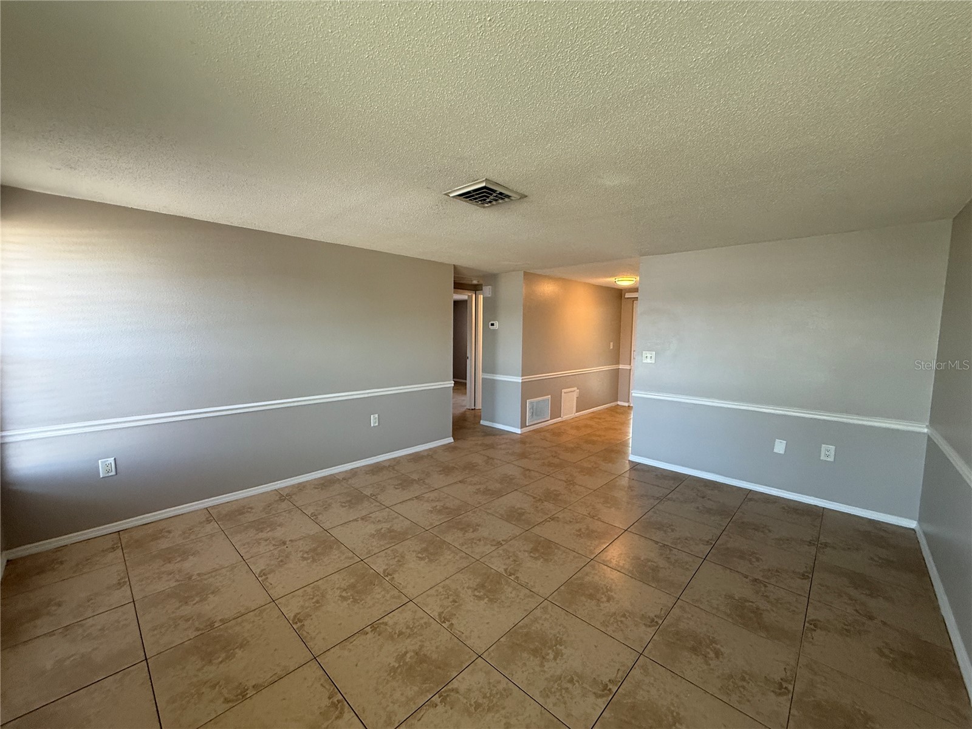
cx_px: 486
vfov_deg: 85.7
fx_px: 393
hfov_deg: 102.1
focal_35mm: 14
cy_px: 364
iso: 250
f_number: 2.2
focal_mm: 2.22
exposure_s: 1/120
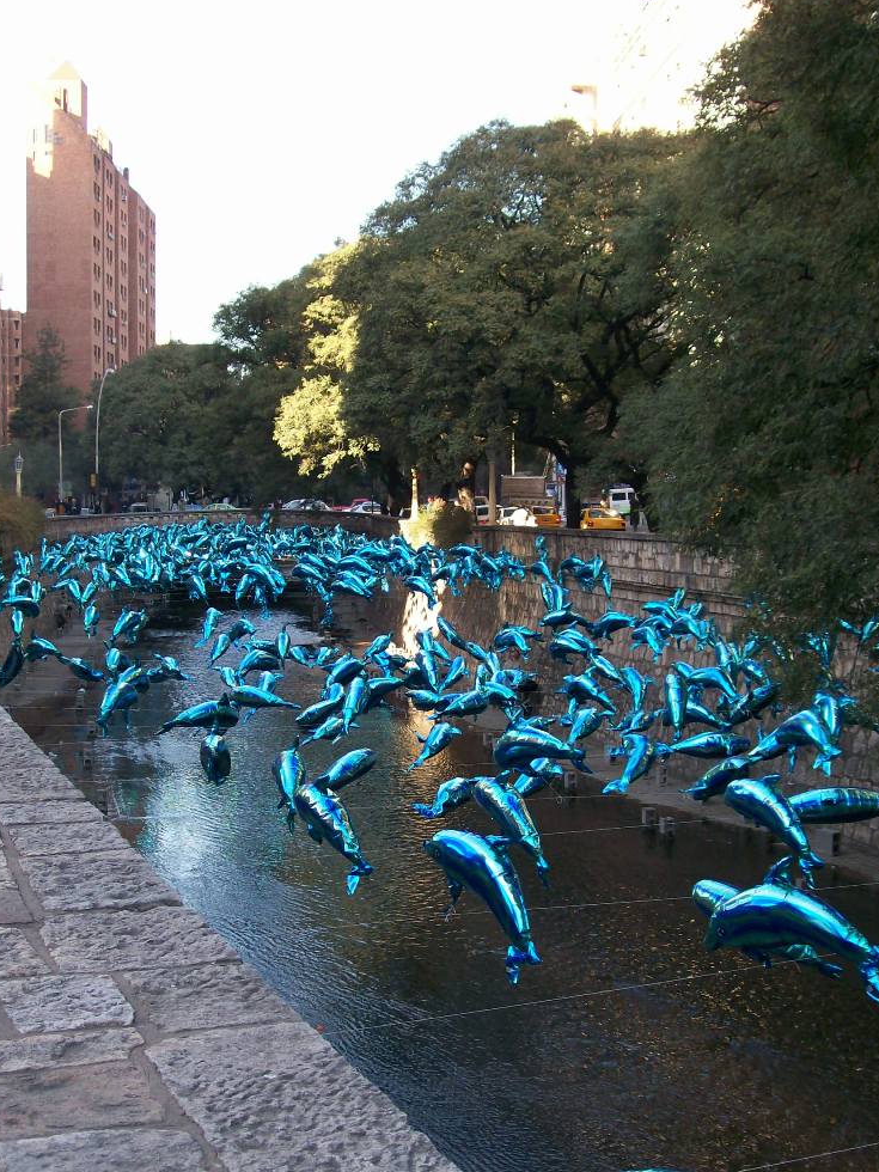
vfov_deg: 40.4
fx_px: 1591
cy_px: 579
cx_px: 428
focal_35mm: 47
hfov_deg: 30.9
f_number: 3
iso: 80
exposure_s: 1/146
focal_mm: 7.6
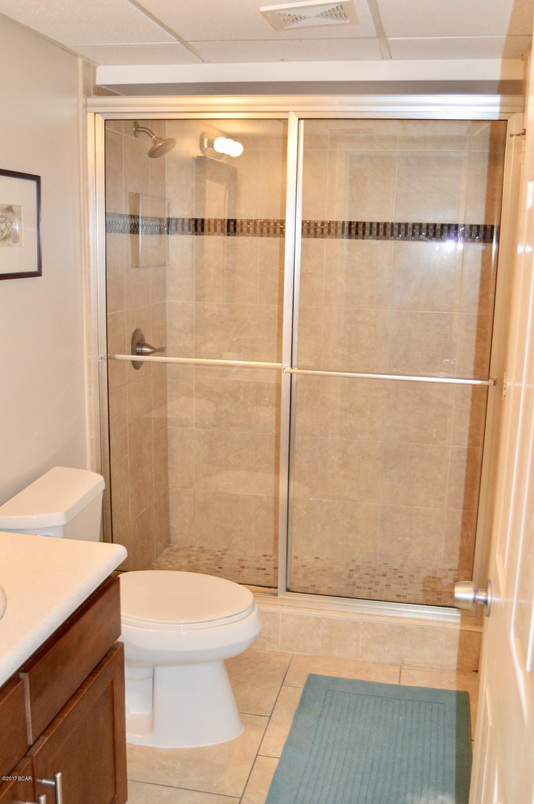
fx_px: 769
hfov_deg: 38.3
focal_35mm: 34
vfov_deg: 55.2
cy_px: 402
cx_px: 267
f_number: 3.8
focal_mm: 23
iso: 1600
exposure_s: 1/60
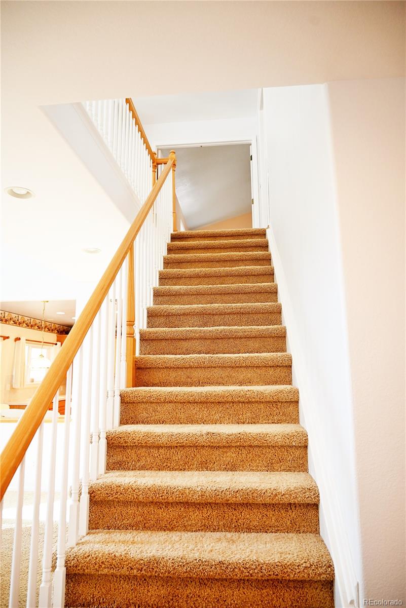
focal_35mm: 24
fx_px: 406
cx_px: 203
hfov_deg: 53.2
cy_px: 304
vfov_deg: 73.7
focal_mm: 24
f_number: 4
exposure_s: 1/125
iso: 800
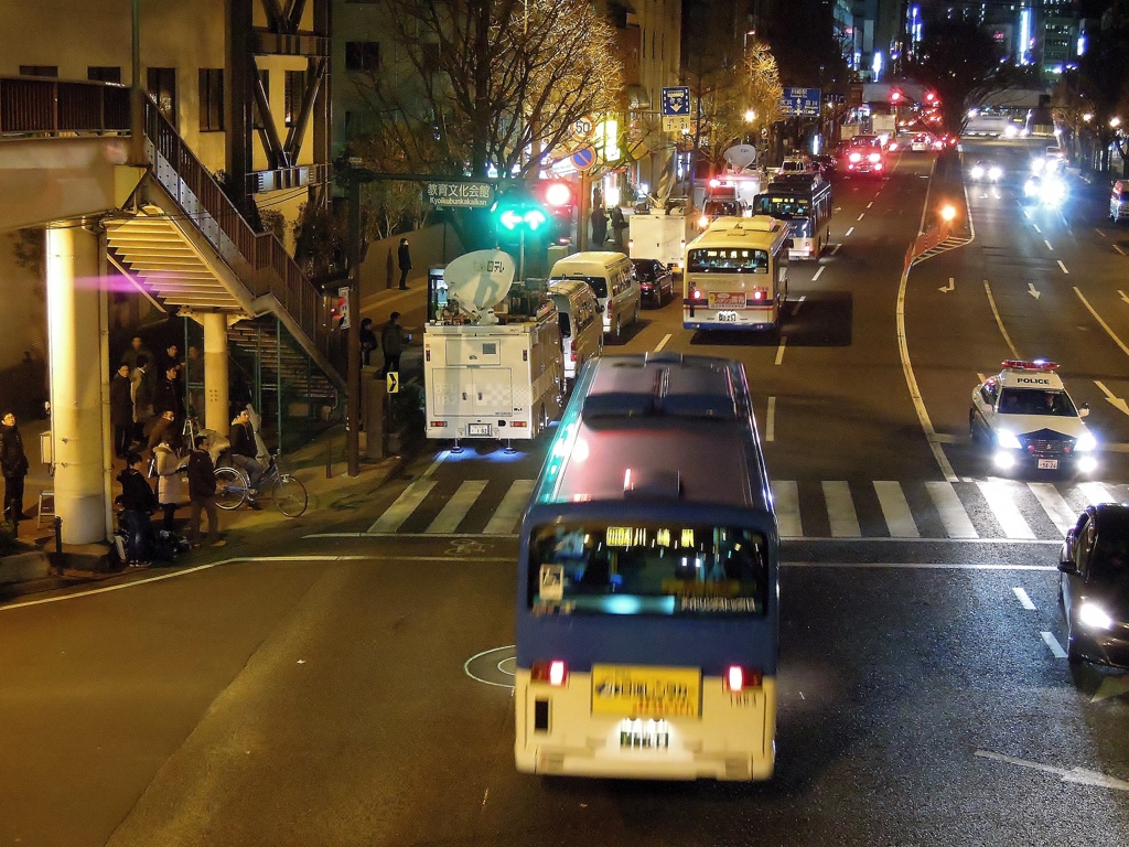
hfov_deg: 34.9
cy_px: 424
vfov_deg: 26.6
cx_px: 564
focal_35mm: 55
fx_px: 1794
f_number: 3.5
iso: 1600
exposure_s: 1/15
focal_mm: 9.9
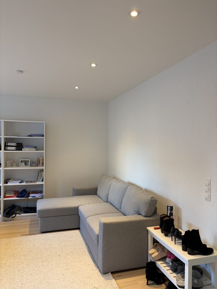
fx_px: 217
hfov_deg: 53.1
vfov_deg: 67.3
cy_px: 144
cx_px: 108
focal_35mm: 26
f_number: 1.6
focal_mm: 5.96
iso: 100
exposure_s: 1/50
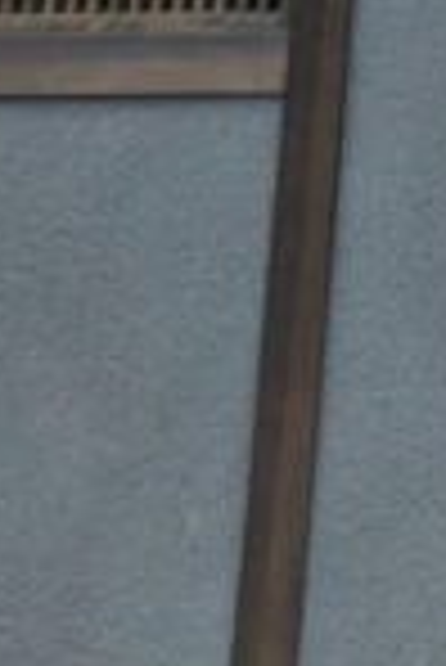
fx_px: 1112
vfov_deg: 24.1
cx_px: 960
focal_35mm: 60
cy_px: -396
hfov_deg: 16.0
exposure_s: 1/120
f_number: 2.2
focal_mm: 1.83
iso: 110
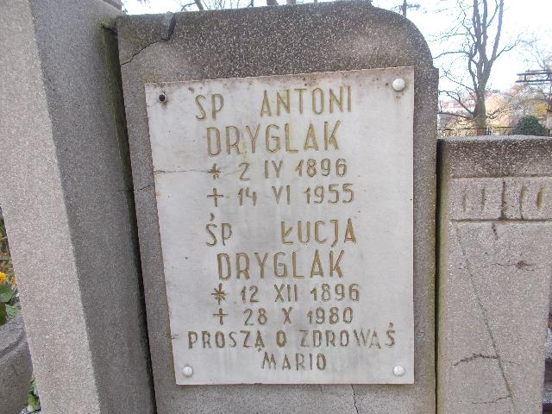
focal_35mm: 26
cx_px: 276
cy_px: 207
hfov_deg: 67.3
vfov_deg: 53.1
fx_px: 415
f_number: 3.2
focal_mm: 4.6
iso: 80
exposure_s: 1/50
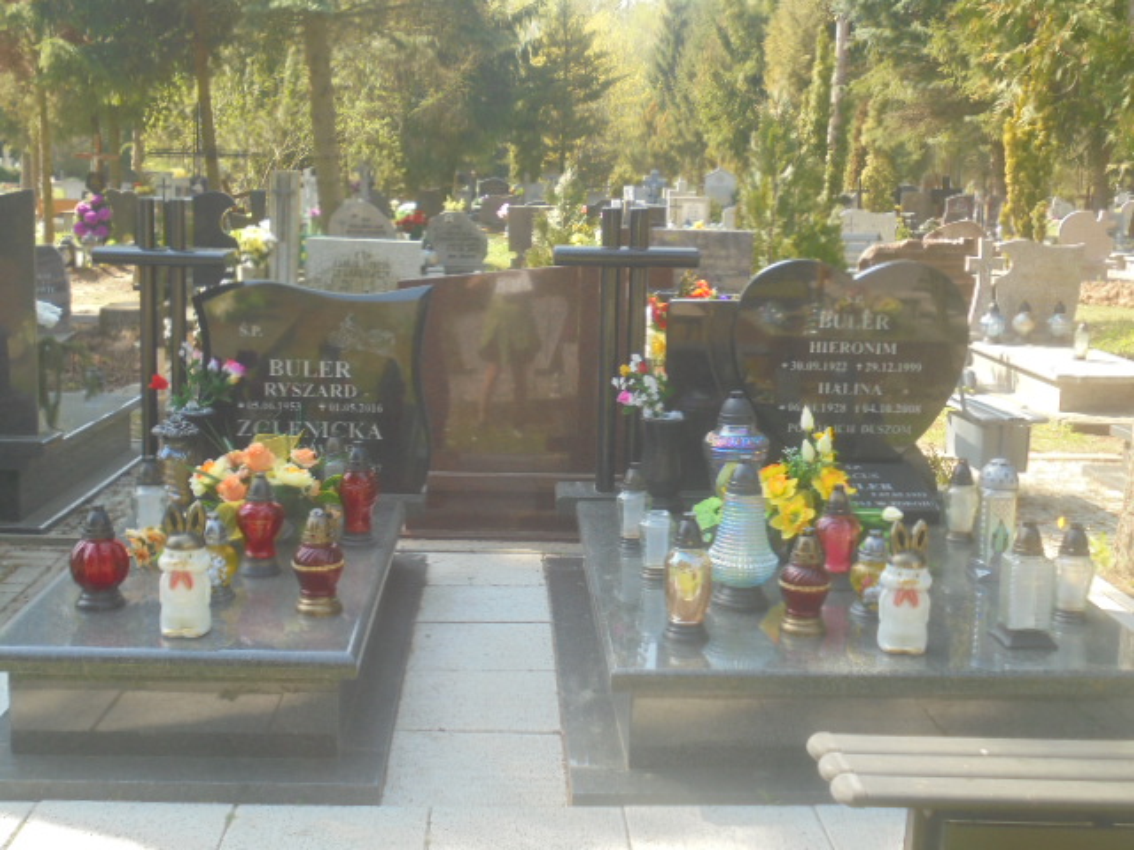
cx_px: 567
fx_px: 1409
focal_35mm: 43
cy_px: 425
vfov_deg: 33.6
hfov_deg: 43.9
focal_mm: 7.8
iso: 100
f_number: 4.5
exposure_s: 1/100
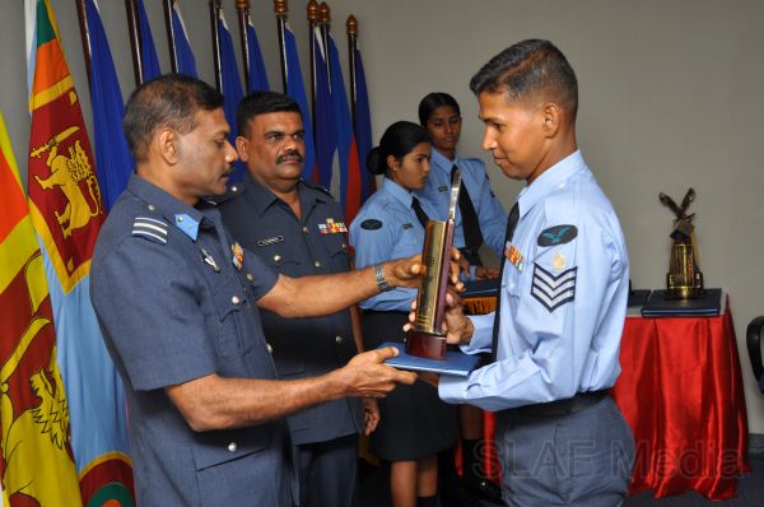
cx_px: 382
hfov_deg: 38.9
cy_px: 254
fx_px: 1081
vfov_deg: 26.4
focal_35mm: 51
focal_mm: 34
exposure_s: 1/125
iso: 200
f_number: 6.7
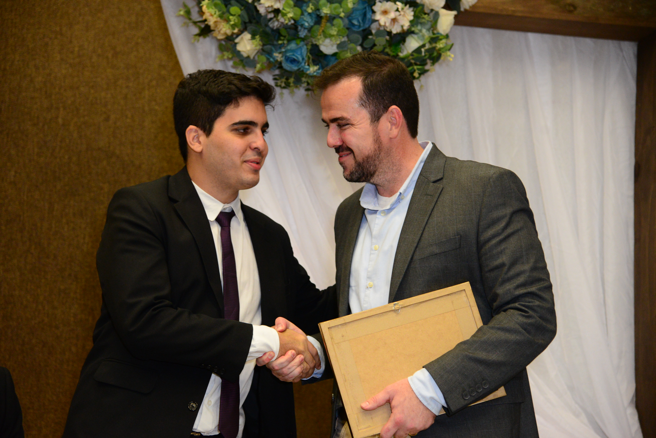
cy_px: 219
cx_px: 328
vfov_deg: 16.7
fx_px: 1495
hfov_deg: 24.8
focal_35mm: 82
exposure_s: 1/125
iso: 3200
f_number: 4
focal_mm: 82
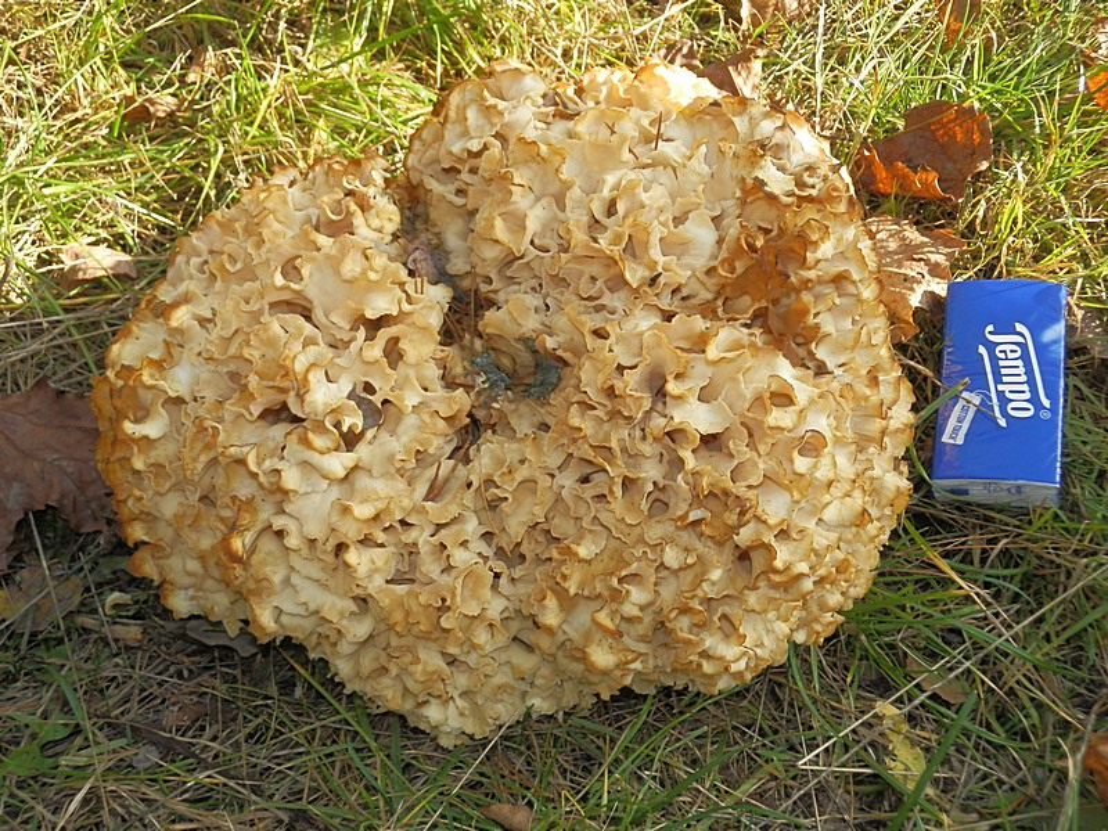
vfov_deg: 38.7
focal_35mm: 37
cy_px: 416
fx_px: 1184
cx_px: 554
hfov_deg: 50.1
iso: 125
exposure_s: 1/320
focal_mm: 6.7
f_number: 3.9
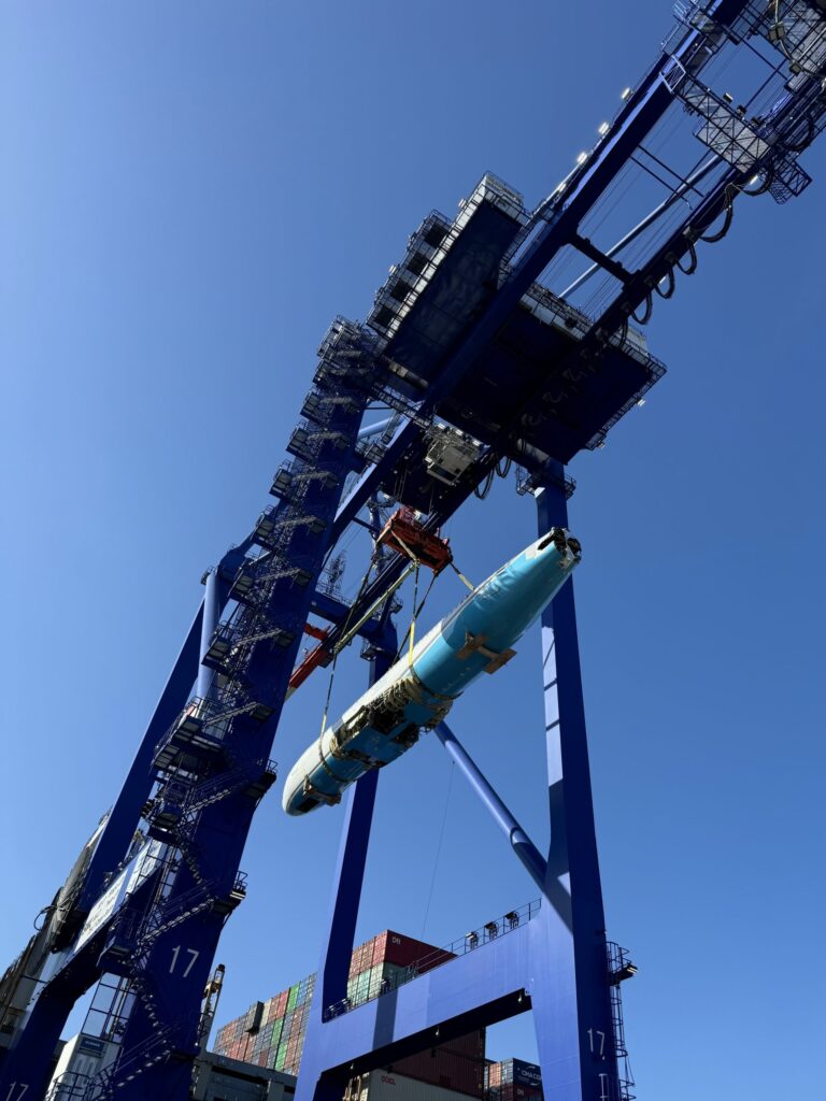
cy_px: 550
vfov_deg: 71.6
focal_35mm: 24
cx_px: 413
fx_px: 764
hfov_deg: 56.8
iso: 80
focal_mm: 6.76
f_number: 1.78
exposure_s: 1/3247
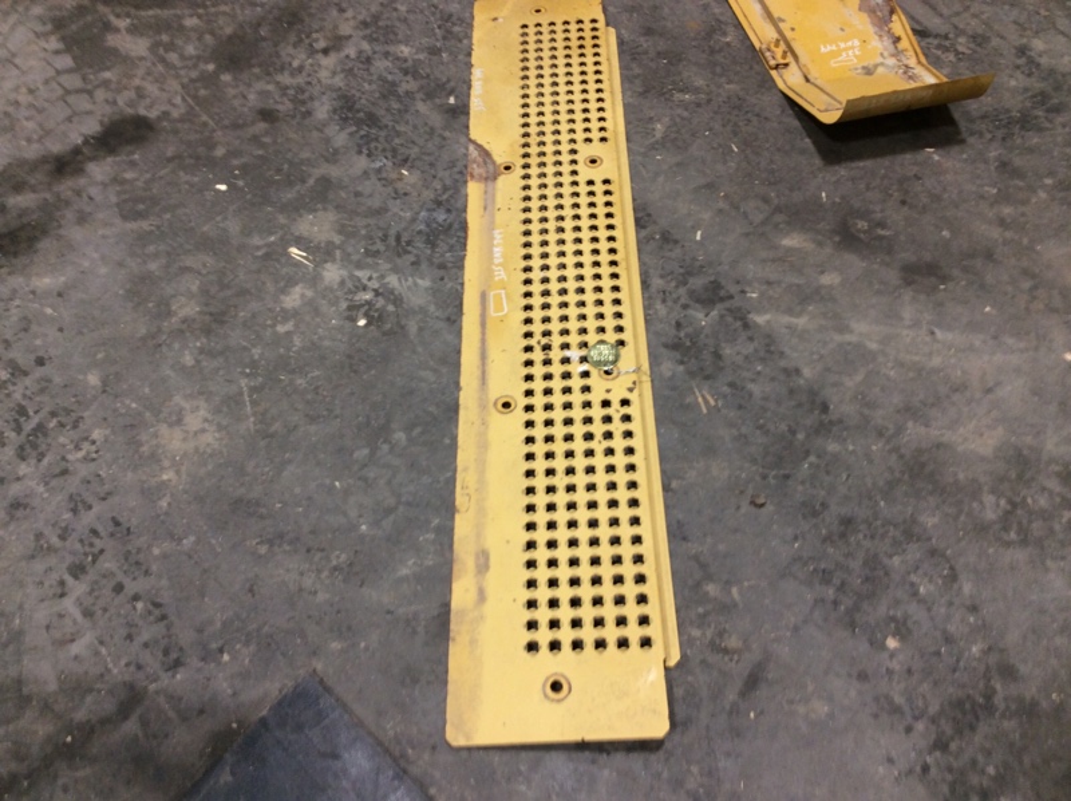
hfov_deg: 56.9
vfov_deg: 44.1
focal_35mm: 32
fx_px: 989
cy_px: 400
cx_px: 536
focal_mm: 3.3
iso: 50
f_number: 2.4
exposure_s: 1/24
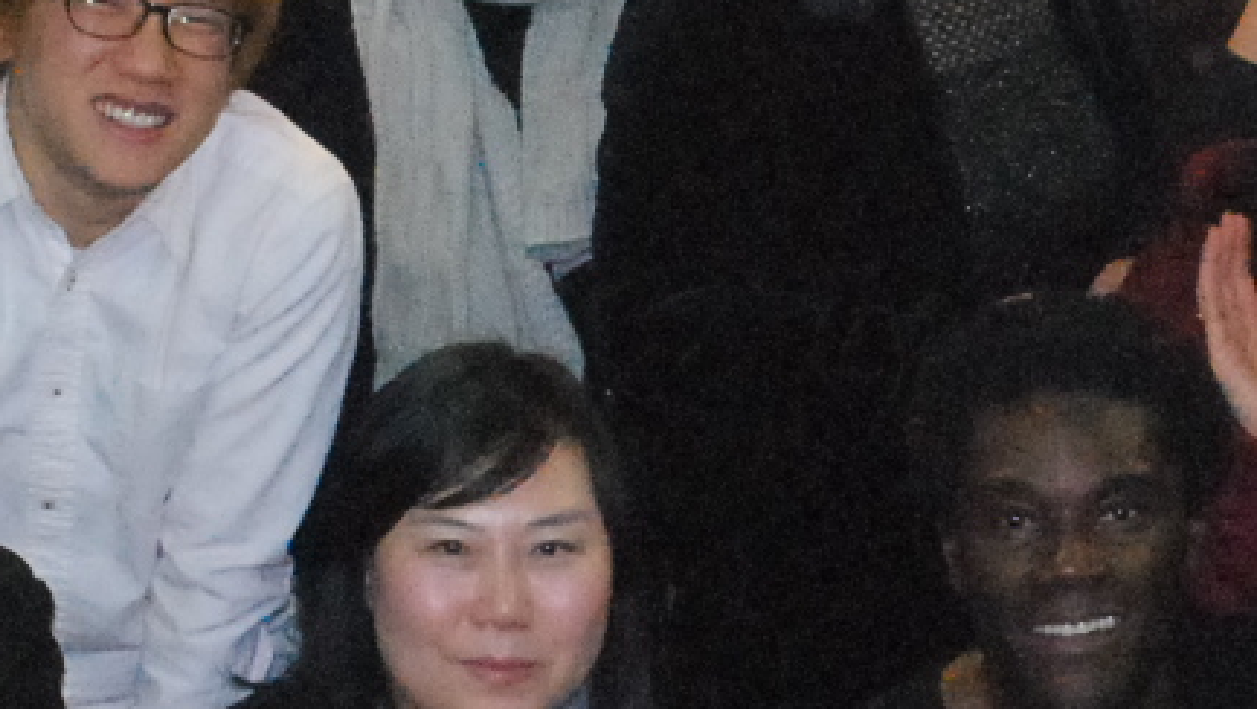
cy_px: 468
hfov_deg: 10.2
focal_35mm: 211
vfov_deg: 5.8
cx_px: 1089
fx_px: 7036
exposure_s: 1/60
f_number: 7.1
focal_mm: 30
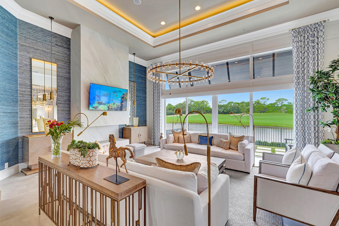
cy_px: 113
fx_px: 151
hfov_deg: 96.7
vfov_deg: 73.8
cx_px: 170
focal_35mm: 16
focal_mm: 16
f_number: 11
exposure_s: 1/6
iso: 320
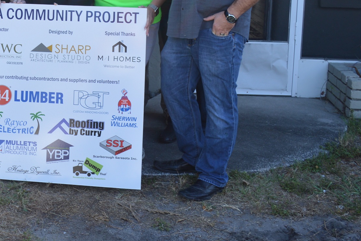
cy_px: -23
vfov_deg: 18.0
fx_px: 732
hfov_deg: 25.9
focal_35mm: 73
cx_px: -21
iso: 100
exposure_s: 1/125
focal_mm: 18
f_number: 5.6
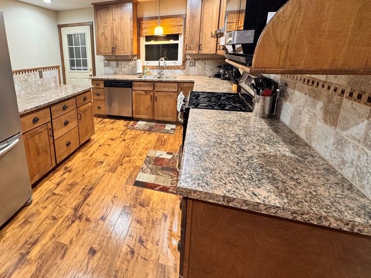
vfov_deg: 67.5
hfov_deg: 81.8
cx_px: 124
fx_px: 204
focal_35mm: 19
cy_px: 102
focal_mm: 2.22
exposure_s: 1/60
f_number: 2.2
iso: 400
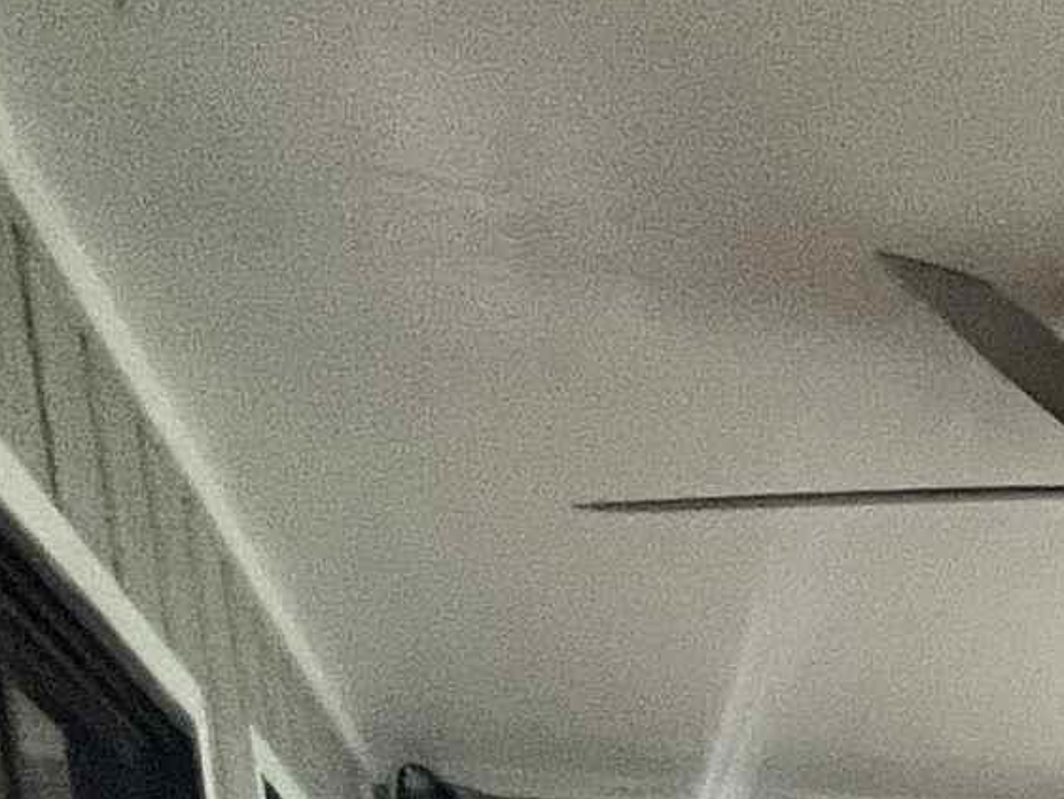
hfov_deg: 18.5
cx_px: 2100
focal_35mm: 71
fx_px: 2183
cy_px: 1710
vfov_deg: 15.4
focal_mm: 1.57
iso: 200
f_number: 1.8
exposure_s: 1/60
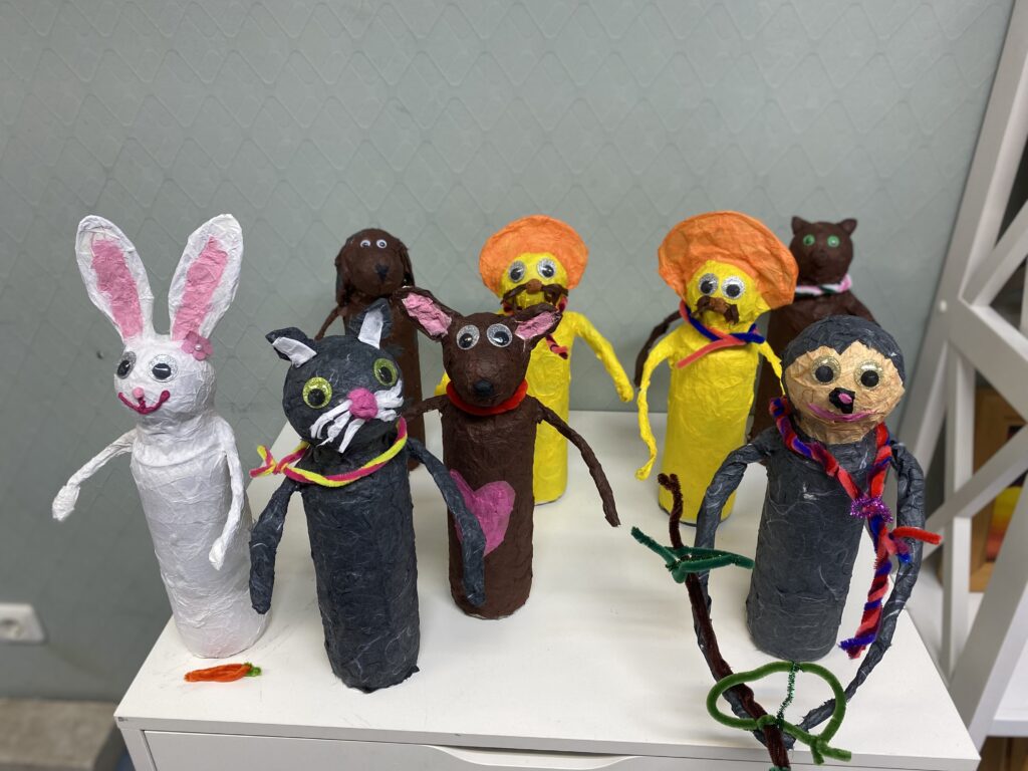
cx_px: 514
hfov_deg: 67.3
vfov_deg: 53.1
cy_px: 386
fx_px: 772
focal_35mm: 26
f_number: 1.8
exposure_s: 1/100
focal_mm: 4.25
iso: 80
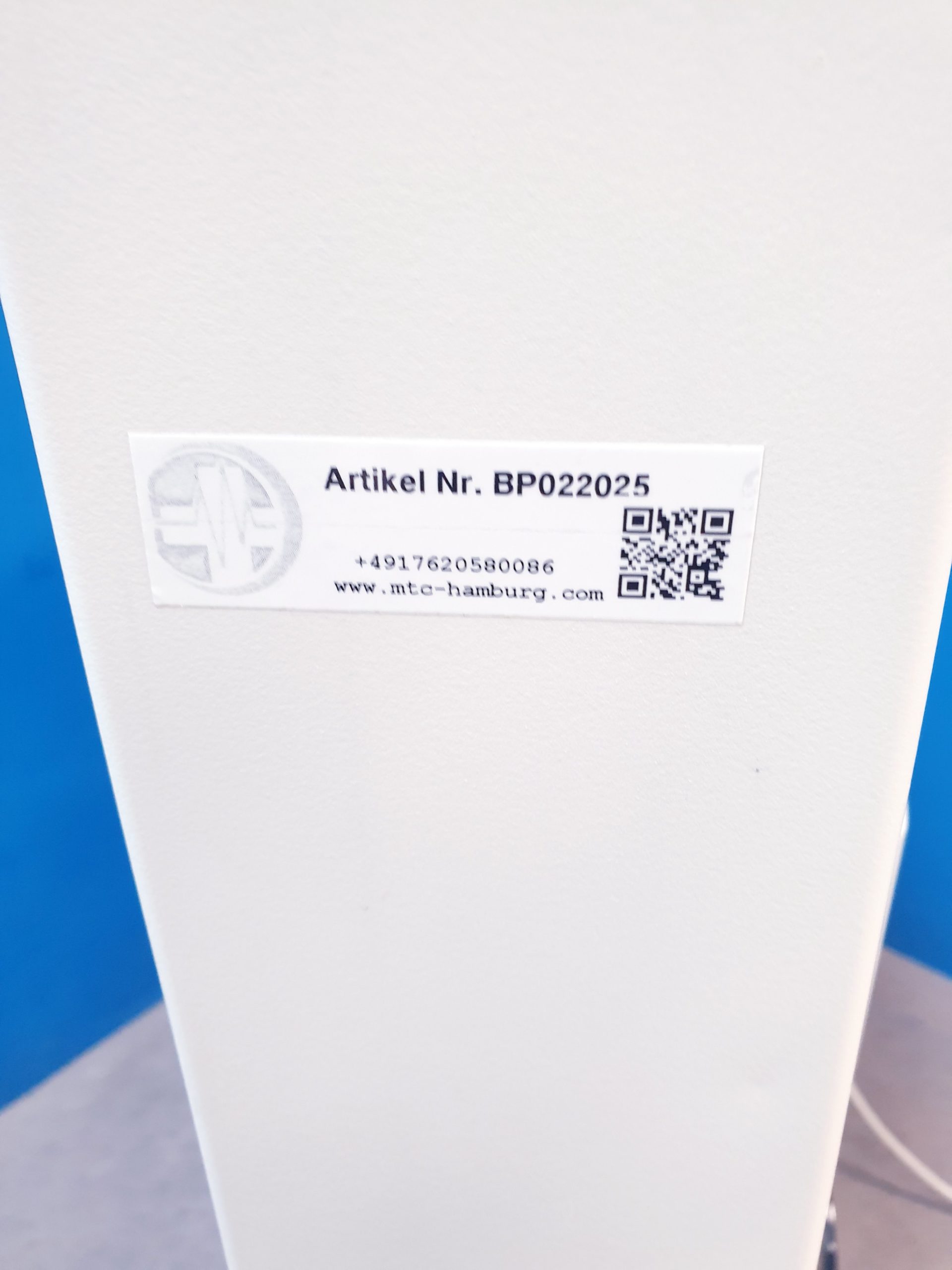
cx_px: 476
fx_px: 953
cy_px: 635
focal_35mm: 26
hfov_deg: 53.1
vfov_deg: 67.3
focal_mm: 4.3
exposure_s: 1/25
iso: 250
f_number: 2.4
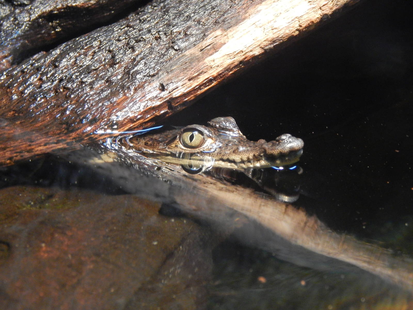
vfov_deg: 11.2
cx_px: 206
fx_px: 1575
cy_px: 155
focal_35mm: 132
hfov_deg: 14.9
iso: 800
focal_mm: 23.4
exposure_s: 1/13
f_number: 4.8
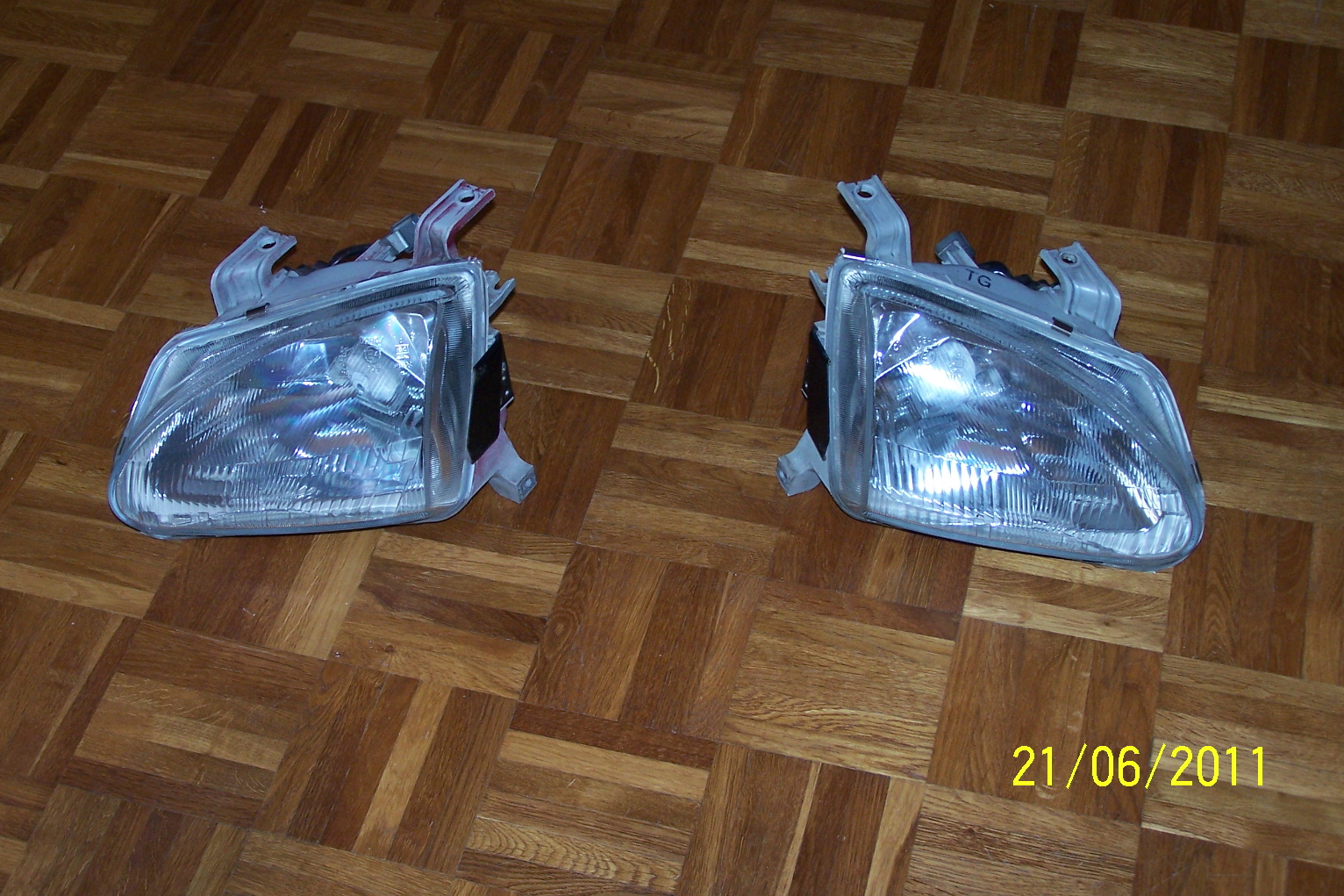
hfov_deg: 33.9
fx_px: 2202
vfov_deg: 23.0
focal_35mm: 59
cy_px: 398
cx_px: 667
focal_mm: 9.3
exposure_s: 1/60
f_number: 3.1
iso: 140
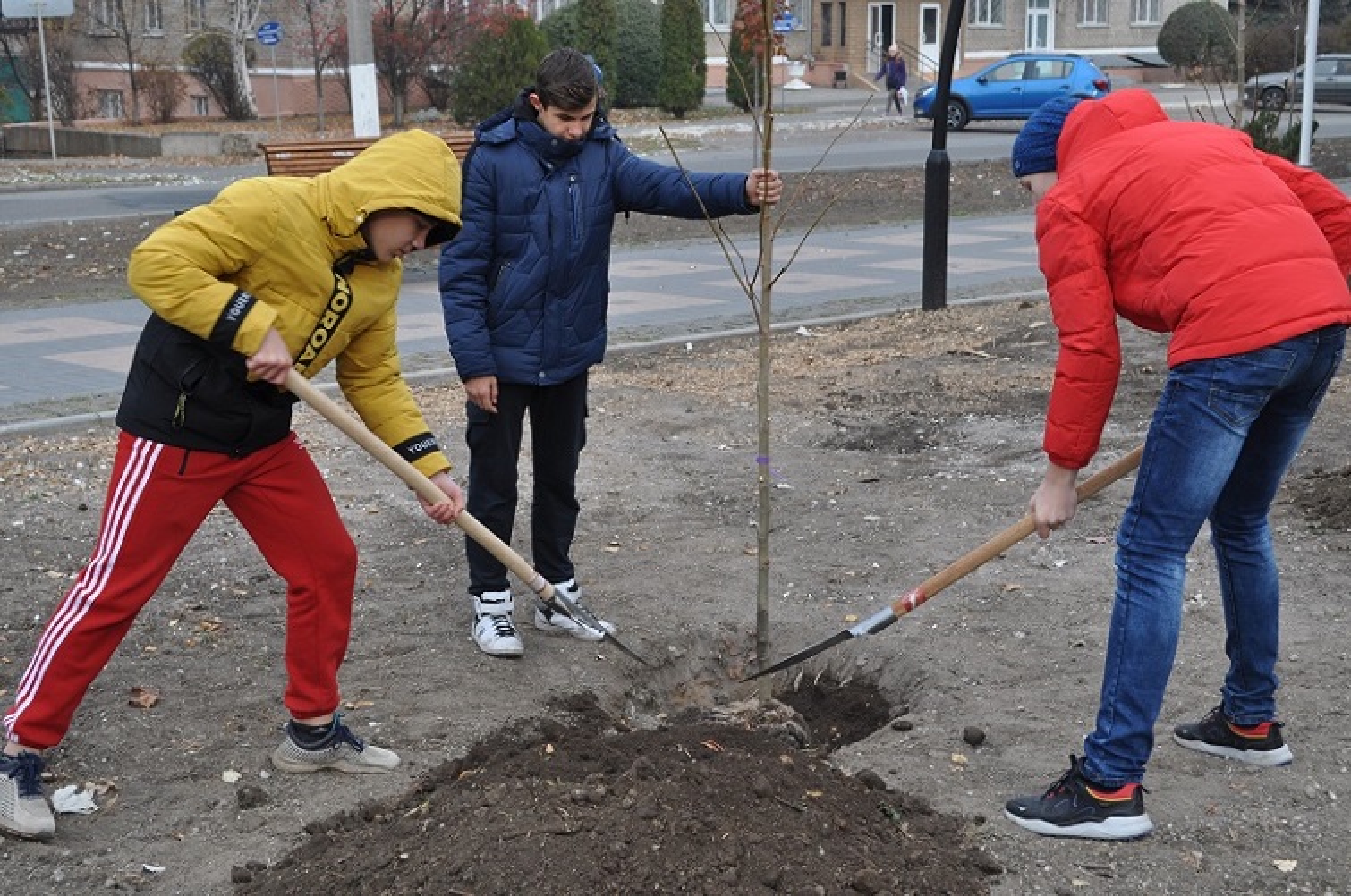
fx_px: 2023
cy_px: 448
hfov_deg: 36.9
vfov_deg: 25.0
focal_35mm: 54
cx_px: 676
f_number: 7.1
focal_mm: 36
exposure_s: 1/200
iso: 200
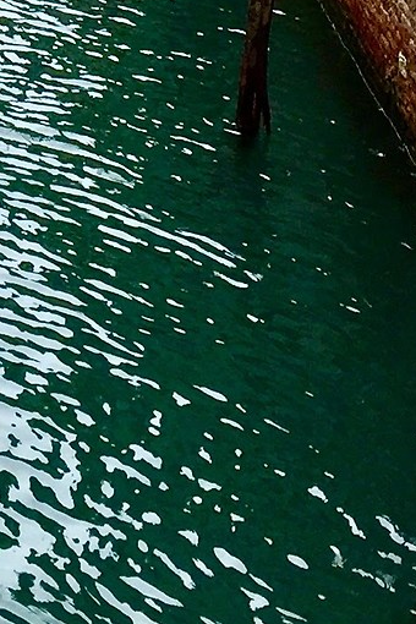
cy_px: -500
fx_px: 2461
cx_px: -328
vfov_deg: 13.1
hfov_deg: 9.2
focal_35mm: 142
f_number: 2.2
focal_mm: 4.15
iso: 32
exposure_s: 1/332
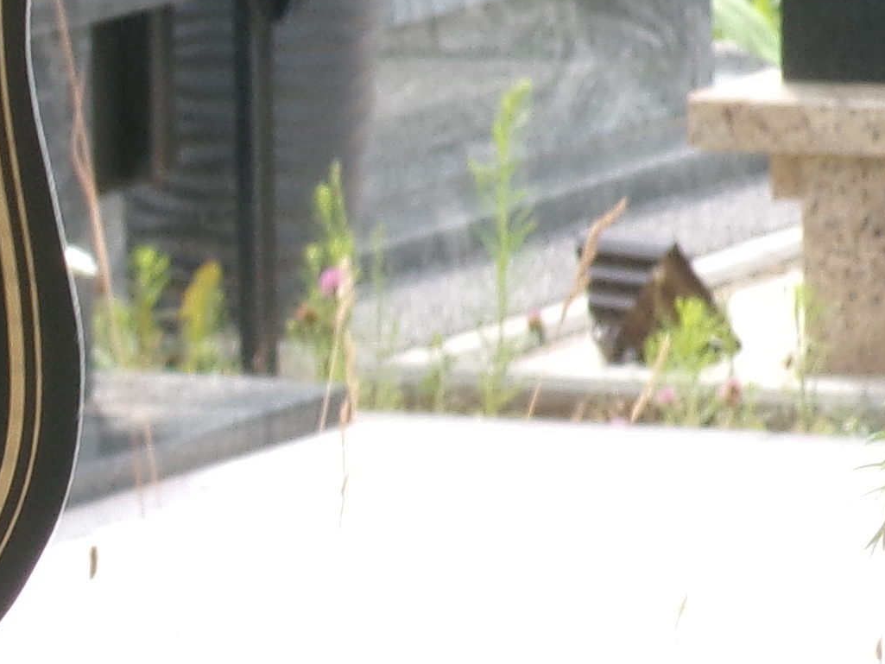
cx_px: -466
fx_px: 13219
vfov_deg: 2.9
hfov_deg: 3.8
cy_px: 293
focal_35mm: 517
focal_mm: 20.6
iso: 100
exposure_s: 1/105
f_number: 6.2
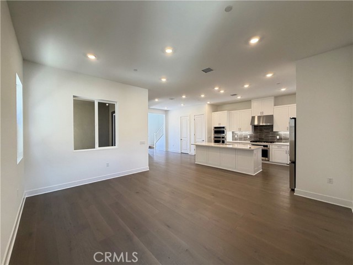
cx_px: 176
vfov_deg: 85.7
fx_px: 143
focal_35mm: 14
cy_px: 132
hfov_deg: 102.1
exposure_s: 1/120
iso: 125
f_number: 2.2
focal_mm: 2.22
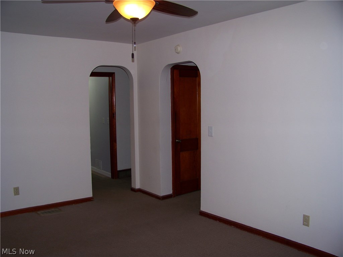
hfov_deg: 55.4
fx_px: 327
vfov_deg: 42.9
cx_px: 172
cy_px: 128
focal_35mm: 33
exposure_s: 1/30
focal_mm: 5.85
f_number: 2.8
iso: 64
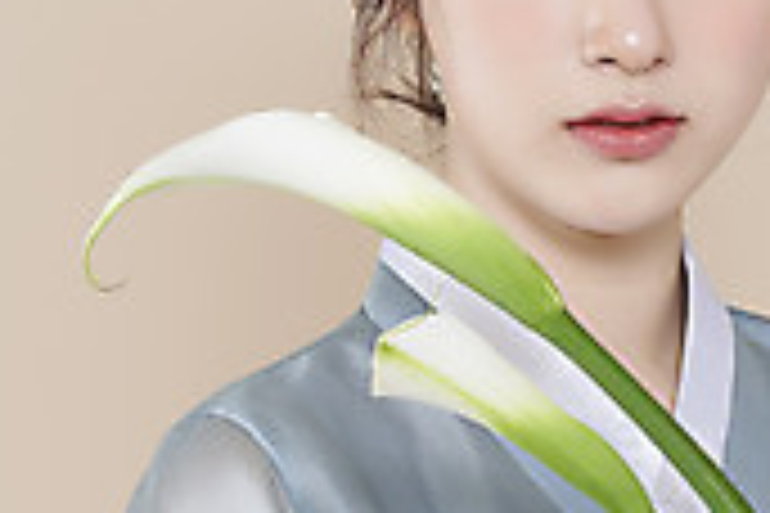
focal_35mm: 367
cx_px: 655
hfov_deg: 5.6
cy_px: 346
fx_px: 7849
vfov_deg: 3.7
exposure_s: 1/125
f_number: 11
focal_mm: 105
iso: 64
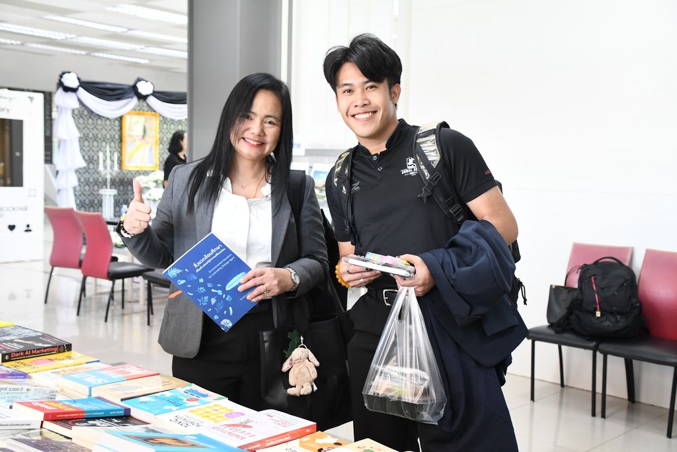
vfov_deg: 29.9
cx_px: 338
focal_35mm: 45
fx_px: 846
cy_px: 226
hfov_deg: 43.6
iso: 1600
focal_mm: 30
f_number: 4.5
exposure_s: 1/80
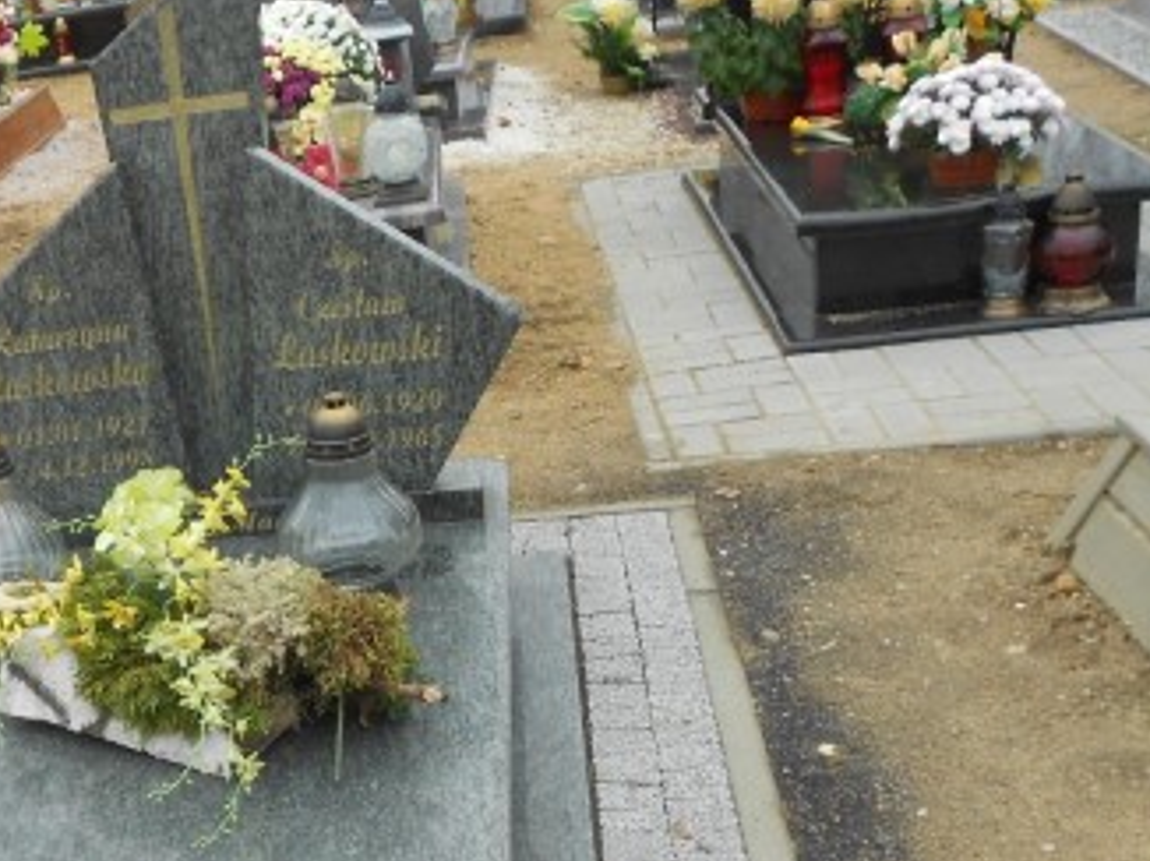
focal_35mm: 57
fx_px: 1892
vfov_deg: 25.0
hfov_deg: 32.3
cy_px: 748
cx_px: 138
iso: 80
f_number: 3.4
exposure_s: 1/100
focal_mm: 5.1
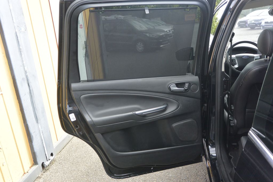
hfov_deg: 63.7
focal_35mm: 29
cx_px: 136
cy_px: 91
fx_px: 220
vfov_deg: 45.0
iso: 200
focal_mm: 11
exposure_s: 1/200
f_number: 3.5
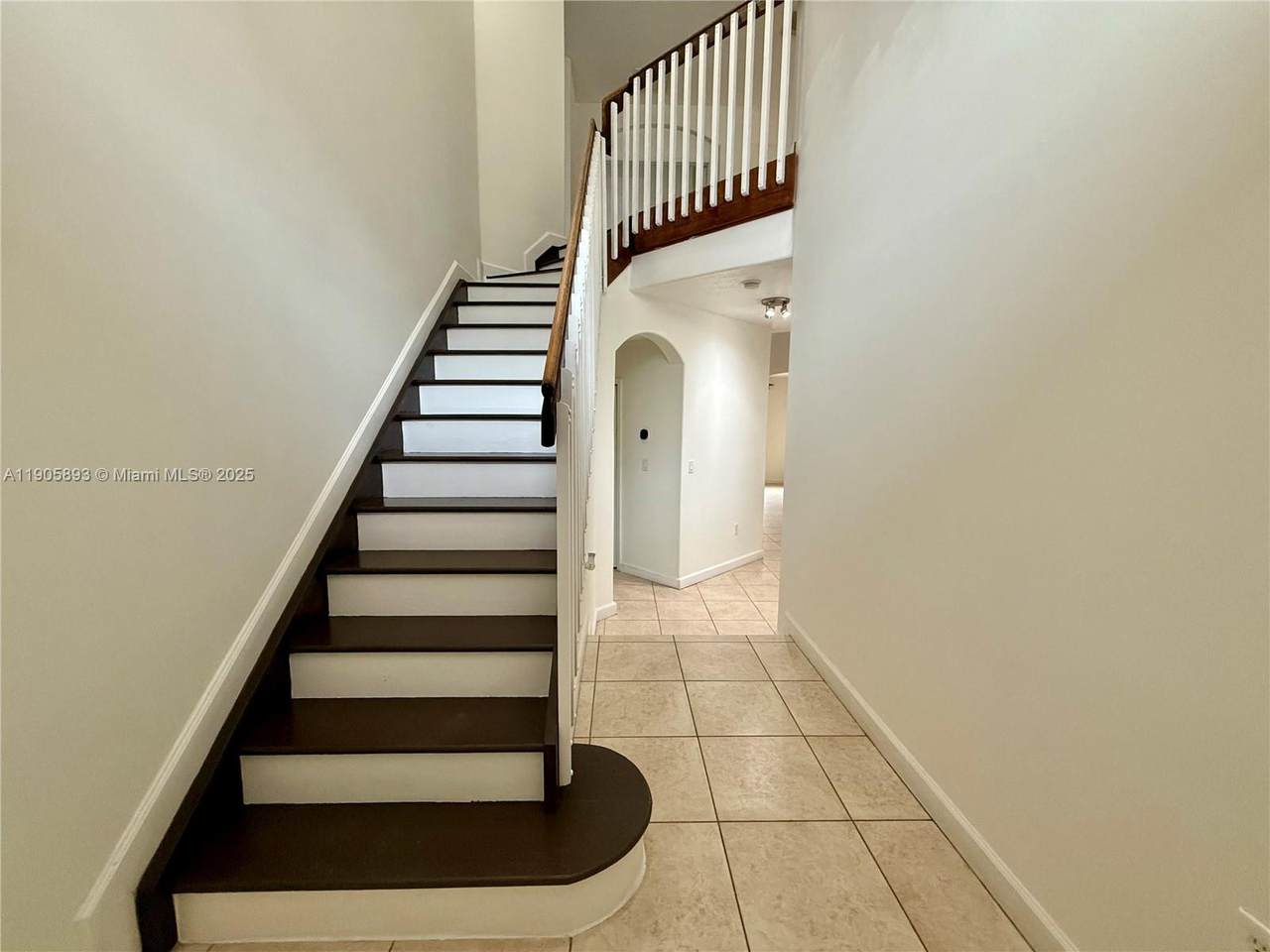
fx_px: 514
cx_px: 635
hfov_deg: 102.1
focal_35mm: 14
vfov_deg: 85.7
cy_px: 476
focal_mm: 2.22
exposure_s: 1/120
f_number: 2.2
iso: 320
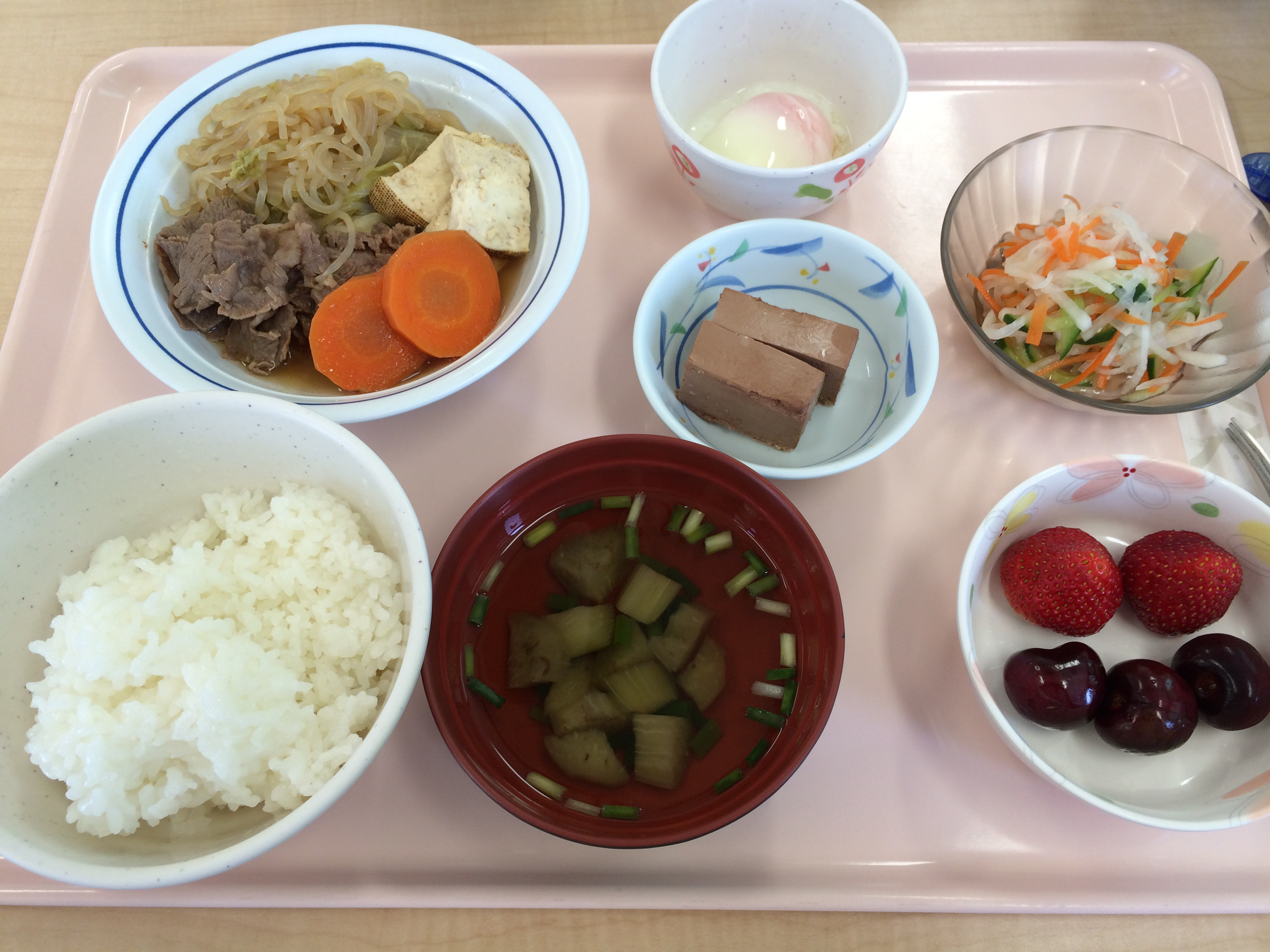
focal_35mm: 30
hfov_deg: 60.0
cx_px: 635
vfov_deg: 46.8
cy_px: 476
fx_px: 1101
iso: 50
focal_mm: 4.12
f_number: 2.2
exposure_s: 1/60
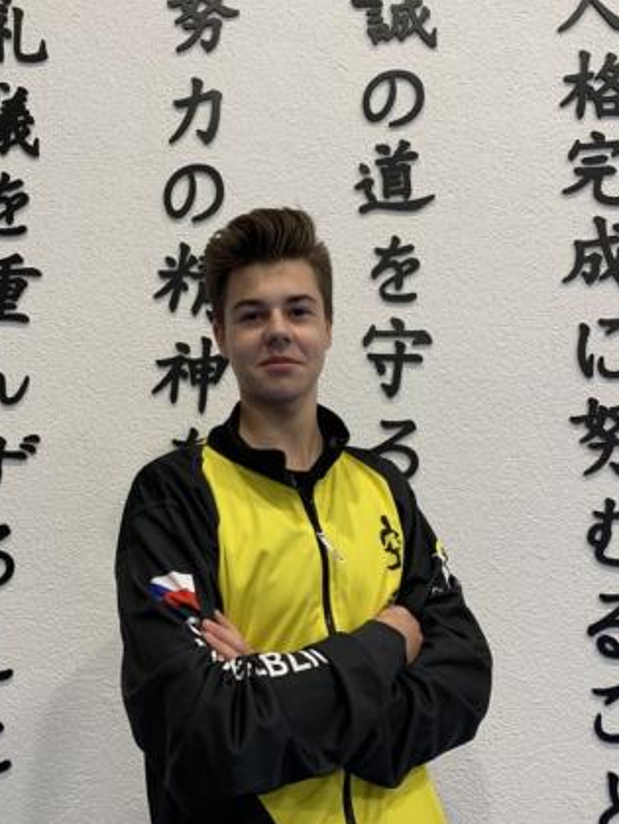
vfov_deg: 58.1
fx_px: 738
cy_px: 360
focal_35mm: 31
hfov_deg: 45.5
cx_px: 292
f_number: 1.8
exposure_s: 1/121
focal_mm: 4.25
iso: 64
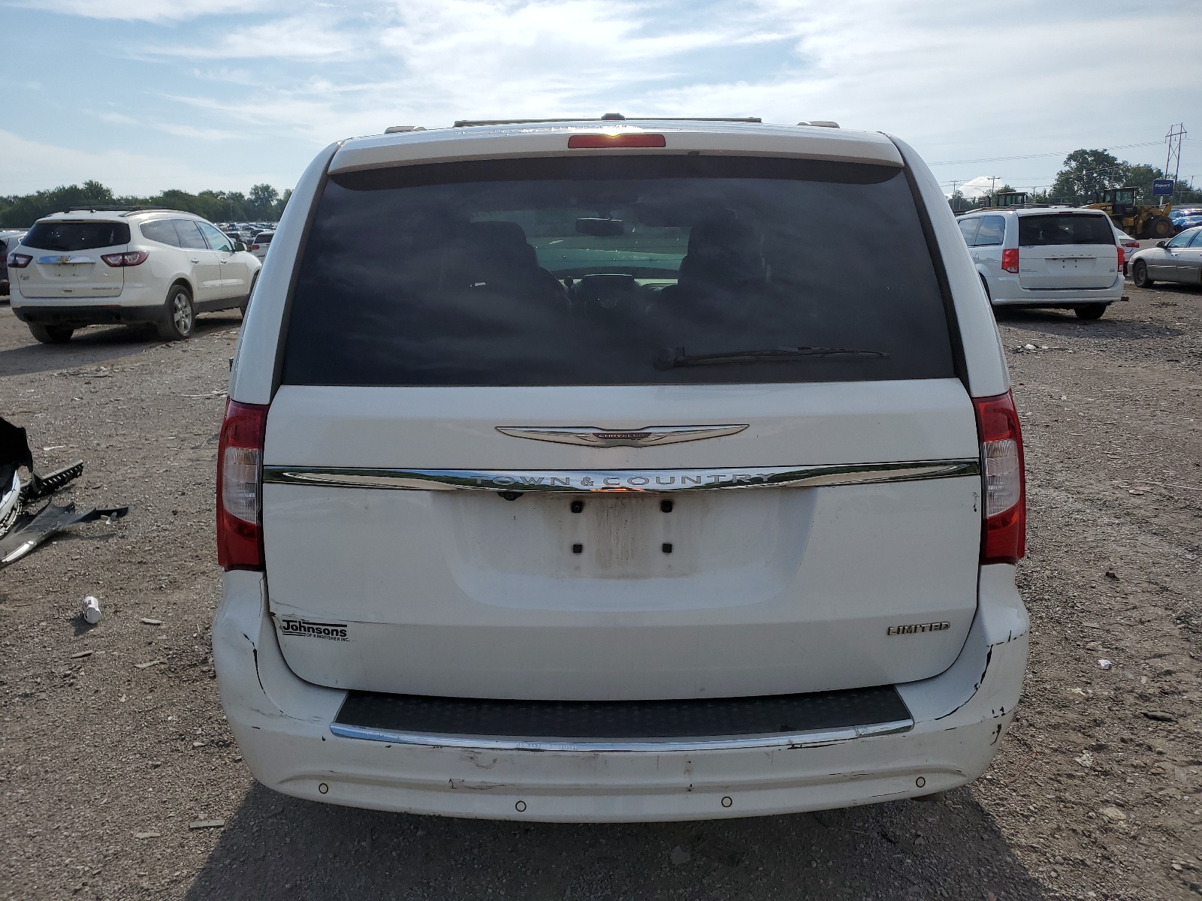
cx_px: 601
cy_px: 450
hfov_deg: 67.3
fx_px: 903
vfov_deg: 53.1
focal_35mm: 26
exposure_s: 1/10000
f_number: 1.5
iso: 50
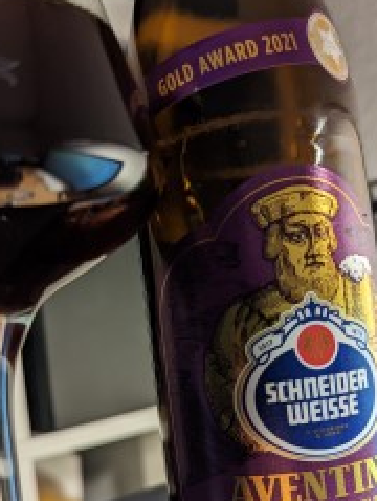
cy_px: 289
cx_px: 170
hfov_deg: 36.0
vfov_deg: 46.6
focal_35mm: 40
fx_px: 579
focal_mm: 6.81
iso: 206
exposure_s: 1/25.4
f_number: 1.85
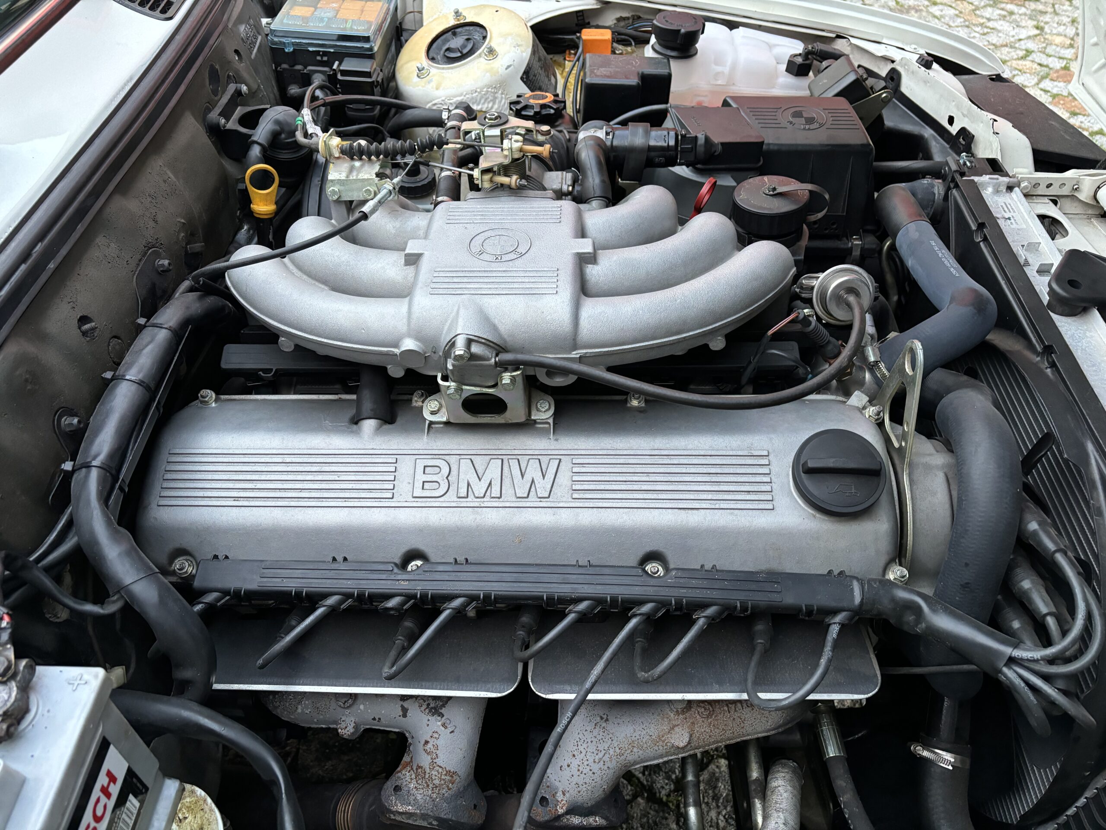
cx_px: 553
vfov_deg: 53.1
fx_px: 831
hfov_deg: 67.3
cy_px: 415
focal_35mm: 26
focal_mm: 5.96
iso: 320
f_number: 1.6
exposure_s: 1/60
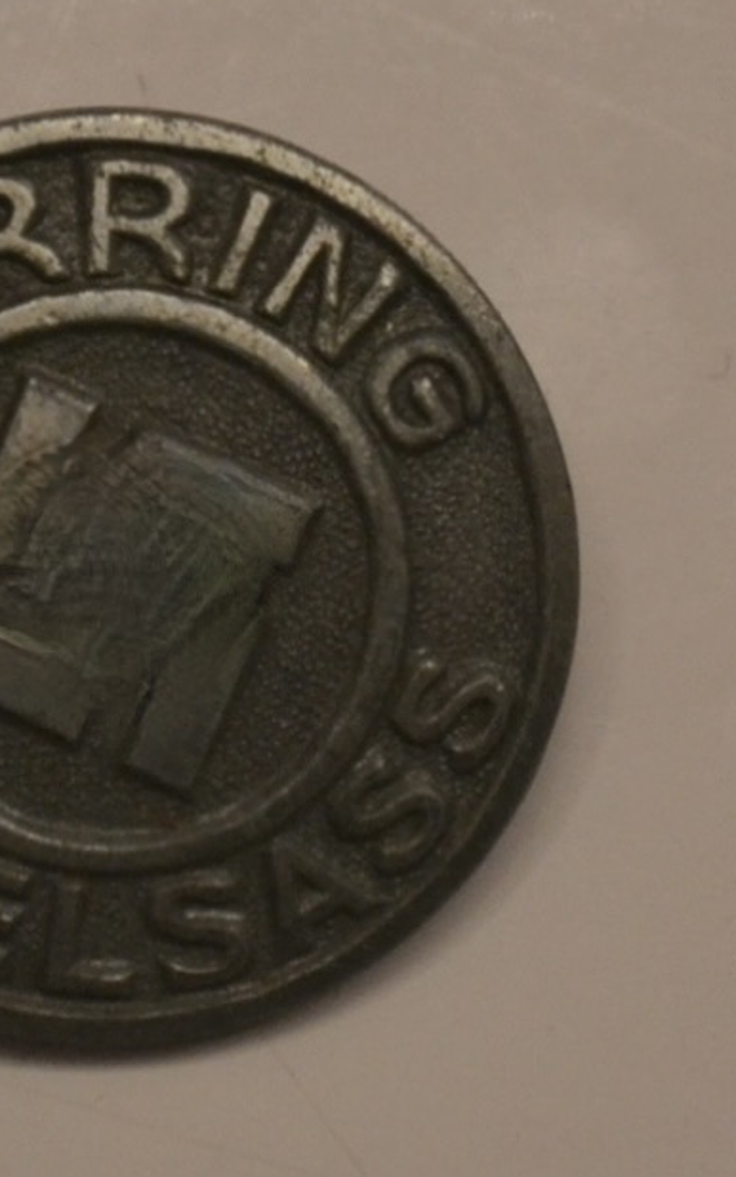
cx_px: 76
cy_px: 588
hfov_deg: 5.4
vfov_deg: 8.7
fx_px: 7754
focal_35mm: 242
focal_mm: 105
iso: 1250
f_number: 5.6
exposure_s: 1/60
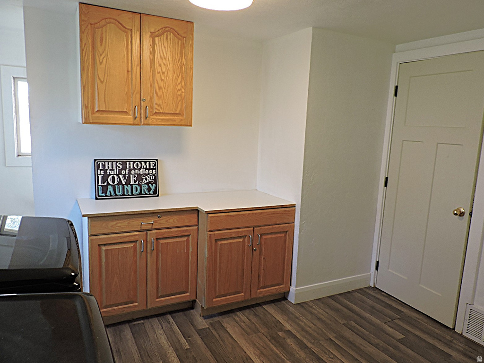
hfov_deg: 71.6
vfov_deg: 56.8
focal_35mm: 24
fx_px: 336
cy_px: 182
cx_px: 242
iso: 200
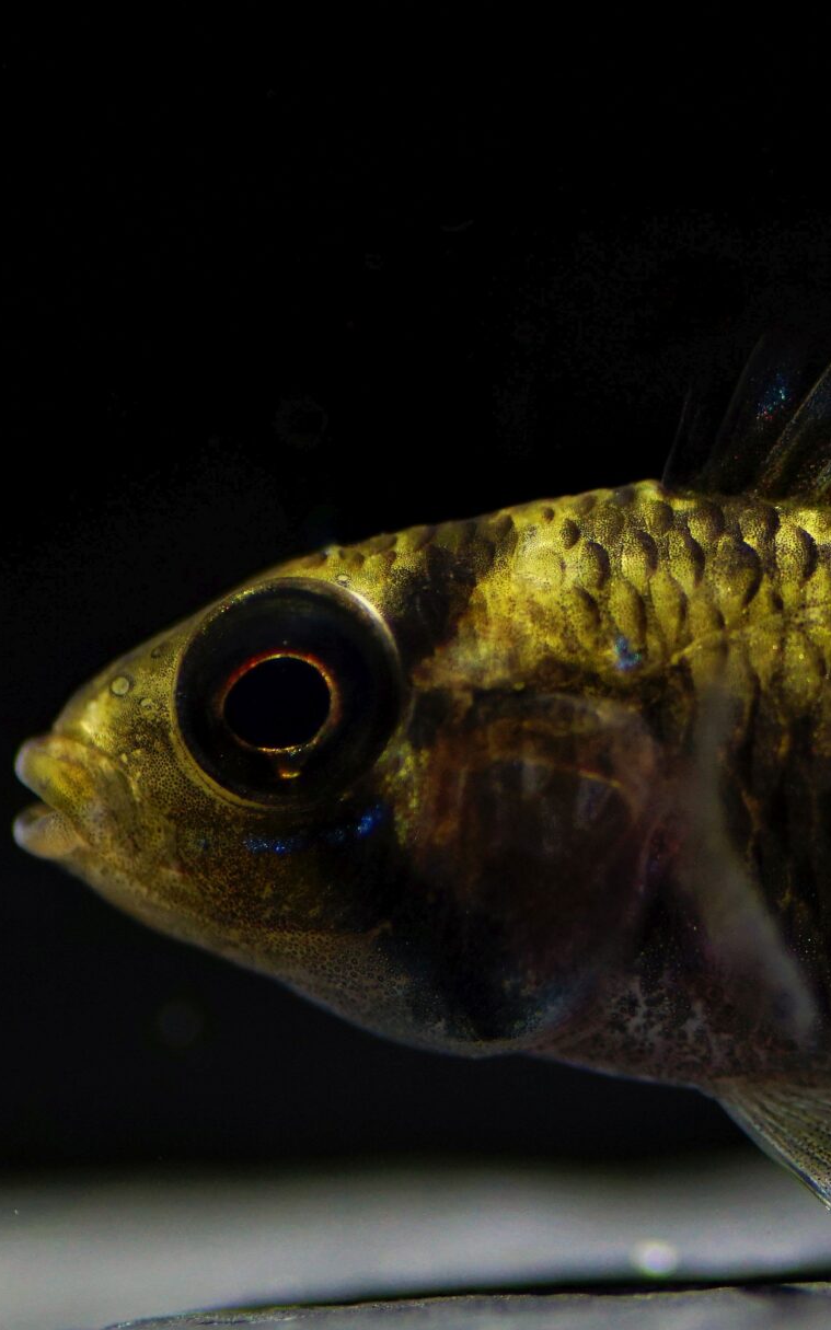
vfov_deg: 7.2
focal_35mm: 290
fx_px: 10512
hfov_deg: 4.5
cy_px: 583
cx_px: 1255
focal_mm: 90
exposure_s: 1/640
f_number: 2.8
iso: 500
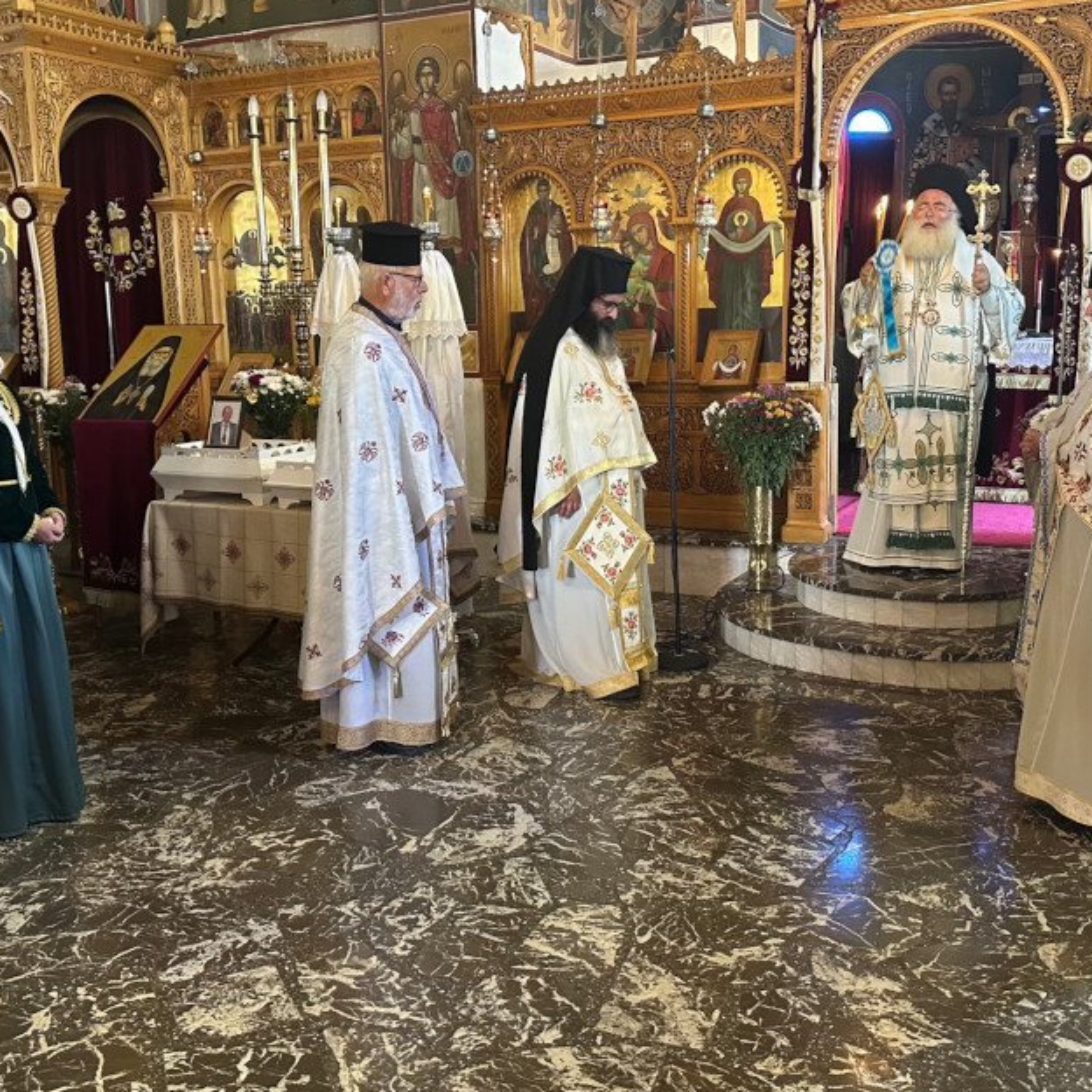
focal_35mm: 34
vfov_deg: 48.4
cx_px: 560
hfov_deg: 48.4
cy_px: 494
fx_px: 1213
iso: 500
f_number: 1.78
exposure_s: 1/50
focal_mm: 6.86
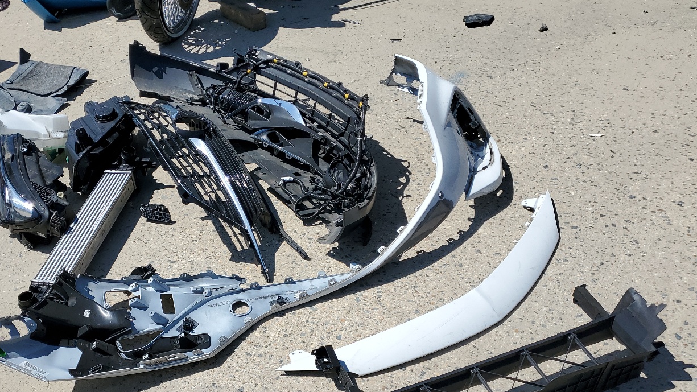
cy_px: 304
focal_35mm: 37
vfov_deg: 31.3
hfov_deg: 53.2
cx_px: 245
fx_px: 684
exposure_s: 1/5000
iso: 50
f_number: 1.5
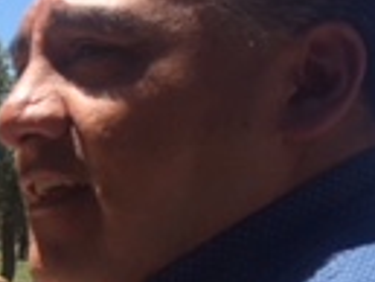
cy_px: 401
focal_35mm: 144
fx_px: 1561
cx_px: -358
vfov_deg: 10.0
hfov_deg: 12.2
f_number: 2.2
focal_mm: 4.15
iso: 32
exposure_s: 1/1412
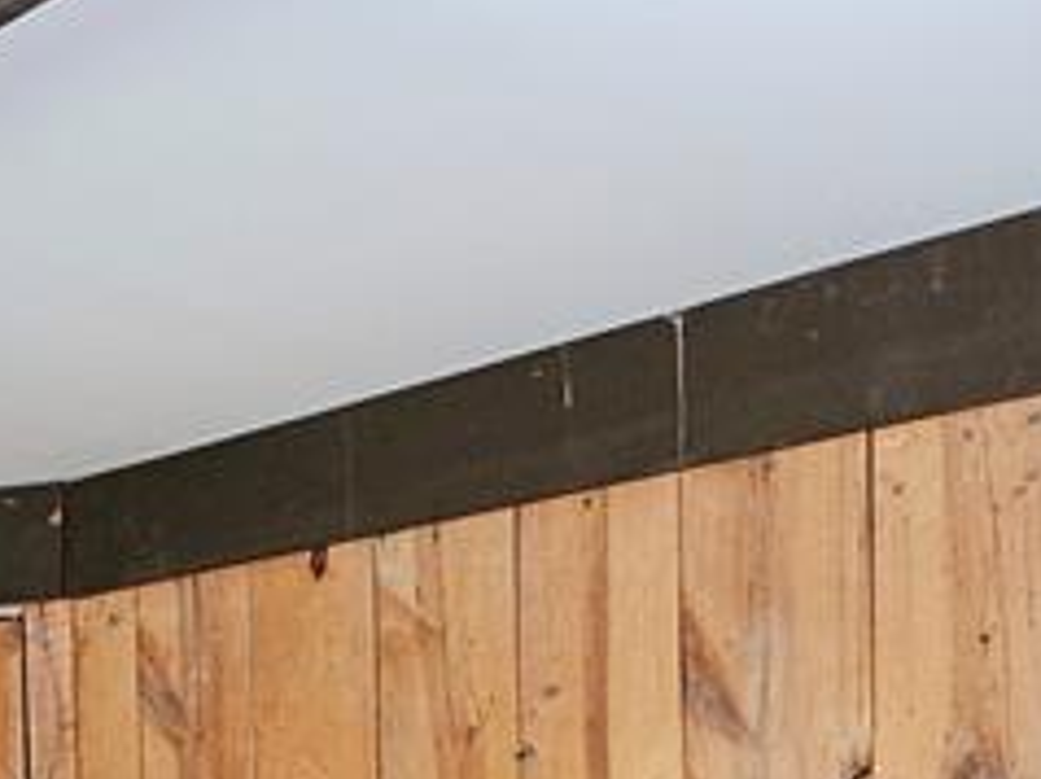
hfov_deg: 30.8
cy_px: 934
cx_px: -92
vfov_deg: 23.8
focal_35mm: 56
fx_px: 1682
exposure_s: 1/24
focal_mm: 2.2
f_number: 2.2
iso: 800
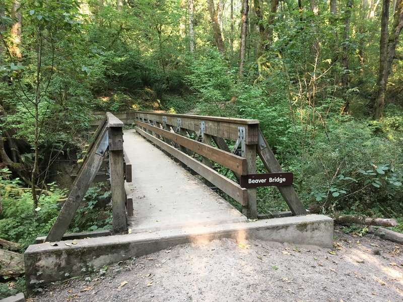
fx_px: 338
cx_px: 202
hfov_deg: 61.7
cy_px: 151
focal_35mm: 29
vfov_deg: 48.2
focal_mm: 4.15
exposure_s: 1/30
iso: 64
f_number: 2.2
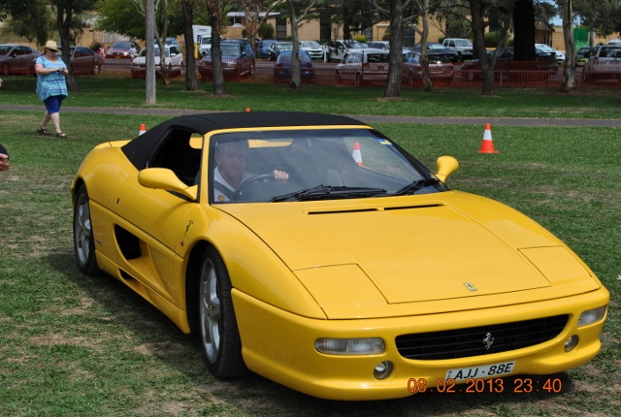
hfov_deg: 35.0
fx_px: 986
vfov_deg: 23.9
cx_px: 310
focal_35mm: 57
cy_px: 208
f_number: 9
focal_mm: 38
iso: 100
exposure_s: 1/320
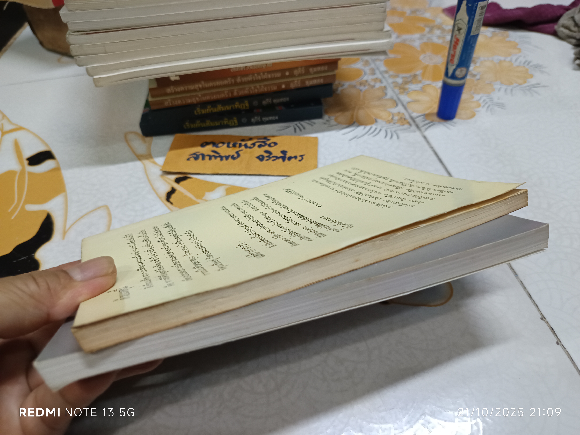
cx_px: 290
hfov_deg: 71.6
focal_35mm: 24
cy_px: 218
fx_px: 402
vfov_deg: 56.8
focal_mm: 5.31
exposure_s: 1/33.3
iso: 1145
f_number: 1.7
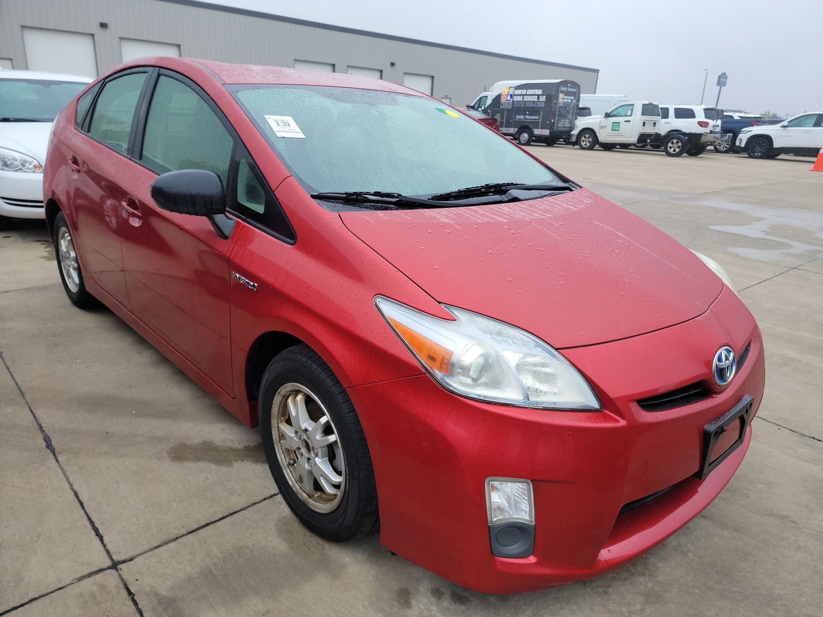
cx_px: 412
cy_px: 308
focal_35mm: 24
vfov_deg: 56.8
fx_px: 571
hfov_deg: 71.6
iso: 50
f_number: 1.8
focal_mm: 6.7
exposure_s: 1/160
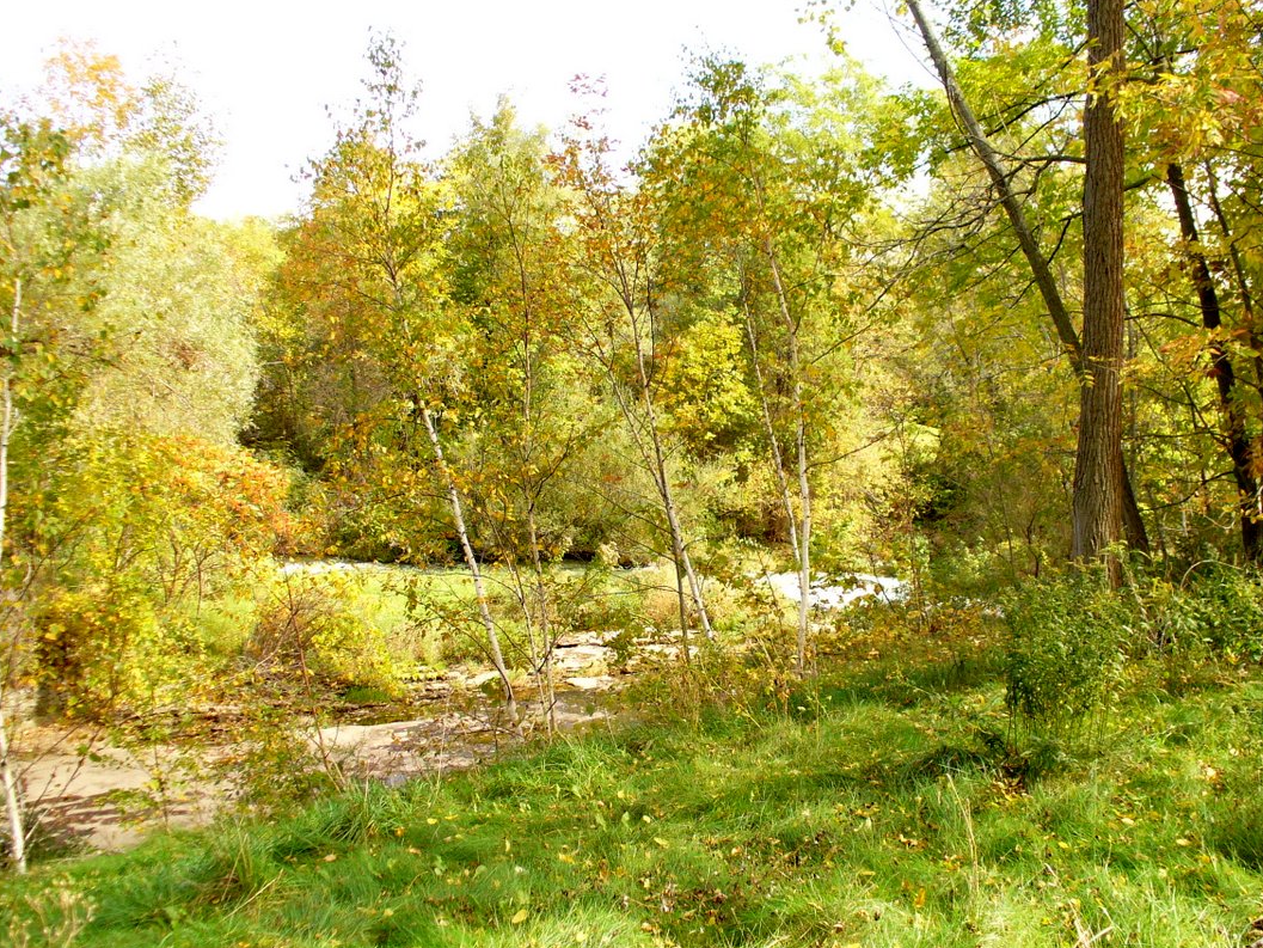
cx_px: 707
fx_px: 1533
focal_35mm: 42
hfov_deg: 44.7
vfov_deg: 34.3
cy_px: 514
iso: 80
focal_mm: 6.1
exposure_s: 1/160
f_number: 2.8
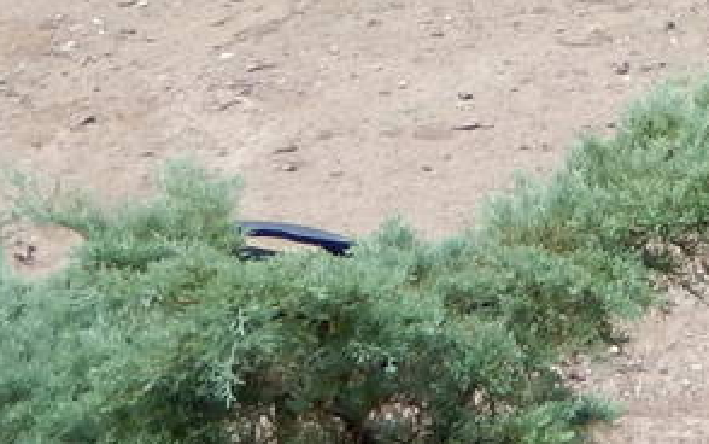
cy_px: -680
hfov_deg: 13.4
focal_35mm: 144
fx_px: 2784
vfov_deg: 8.3
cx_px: 1170
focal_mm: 4.5
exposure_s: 1/60
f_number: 3.4
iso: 125
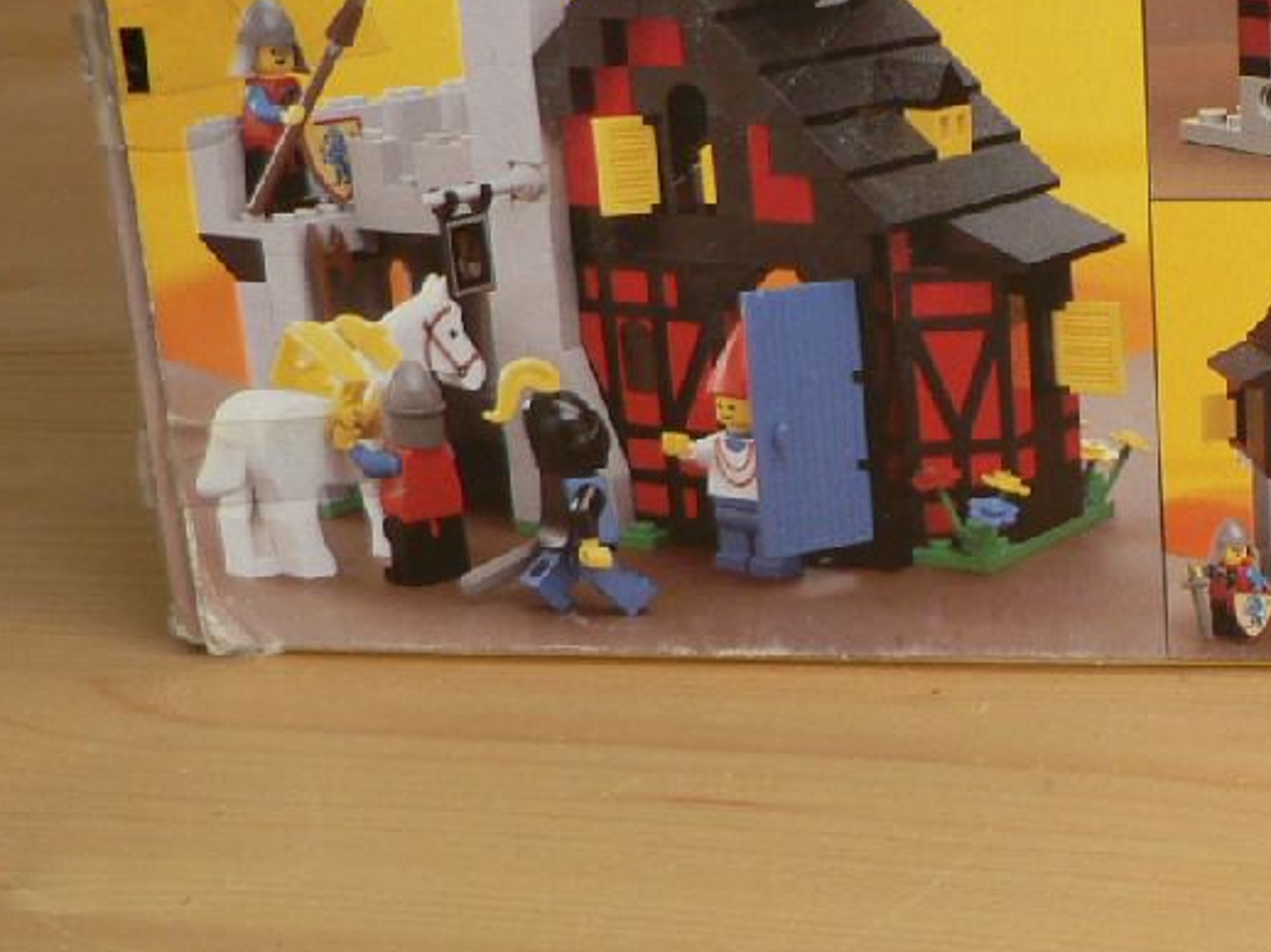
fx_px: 3266
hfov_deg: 21.0
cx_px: 1384
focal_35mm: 89
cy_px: 204
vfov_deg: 16.5
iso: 80
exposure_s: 1/60
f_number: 2.8
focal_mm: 6
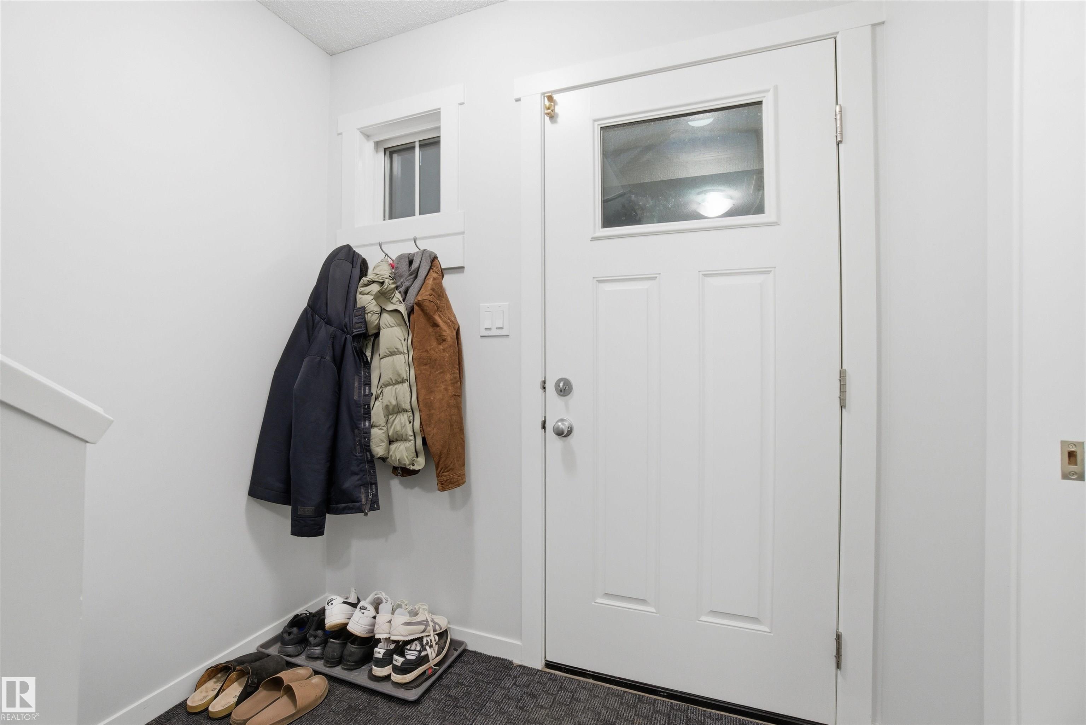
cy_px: 362
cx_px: 543
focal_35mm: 15
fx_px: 453
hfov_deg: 100.4
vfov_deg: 77.4
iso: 400
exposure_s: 1/60
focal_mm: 10
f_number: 8
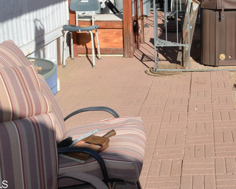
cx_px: 215
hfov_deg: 31.4
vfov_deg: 25.9
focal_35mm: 57
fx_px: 398
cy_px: 24
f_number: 9
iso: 100
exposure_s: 1/200
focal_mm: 18
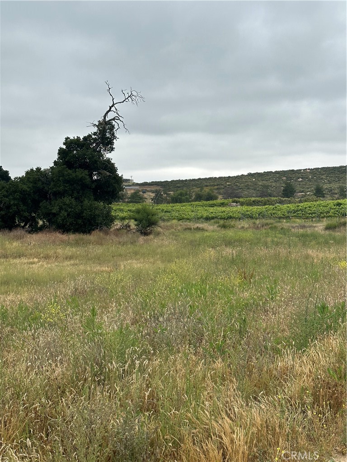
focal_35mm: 48
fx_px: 642
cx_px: 174
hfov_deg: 30.3
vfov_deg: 39.7
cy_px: 231
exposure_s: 1/2070
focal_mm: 6.86
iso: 64
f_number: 1.78
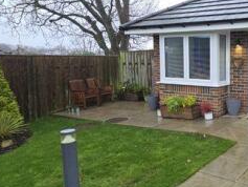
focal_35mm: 32
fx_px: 229
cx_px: 239
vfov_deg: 44.1
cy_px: 84
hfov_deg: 48.4
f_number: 2.2
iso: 100
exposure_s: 1/100
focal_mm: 2.2
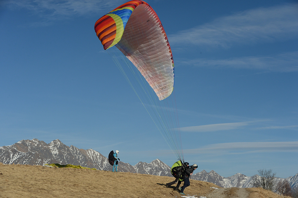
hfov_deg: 32.4
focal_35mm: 62
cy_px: 99
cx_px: 149
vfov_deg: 21.9
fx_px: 513
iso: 800
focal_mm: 62
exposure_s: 1/3200
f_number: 11
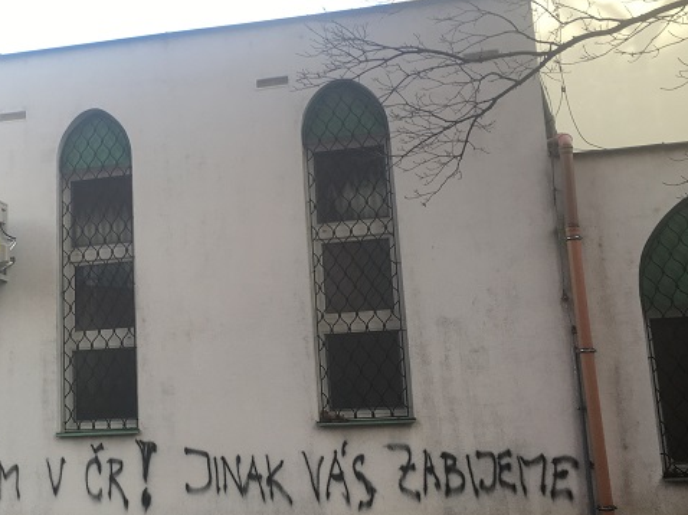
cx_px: 172
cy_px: 247
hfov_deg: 37.9
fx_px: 973
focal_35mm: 49
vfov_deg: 29.6
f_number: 2.2
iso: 25
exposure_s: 1/144
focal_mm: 4.15
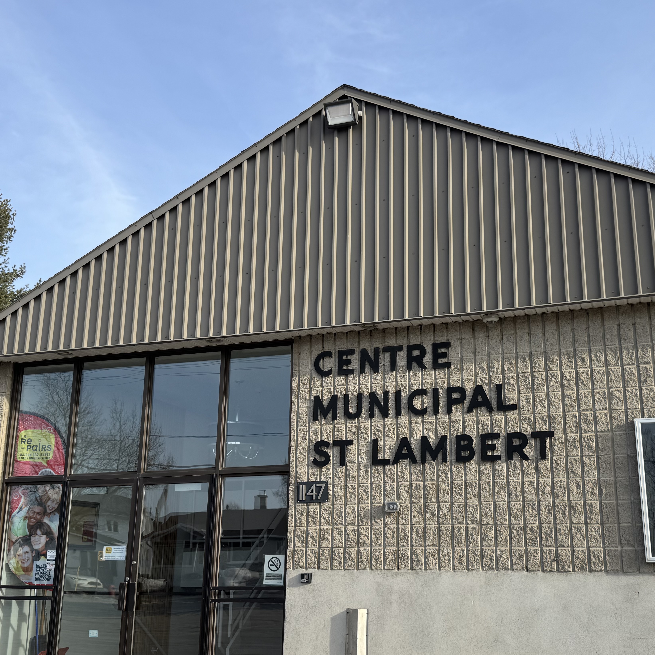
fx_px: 792
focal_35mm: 37
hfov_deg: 44.7
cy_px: 370
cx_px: 385
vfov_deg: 44.8
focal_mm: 6.76
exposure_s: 1/2041
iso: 80
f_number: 1.78
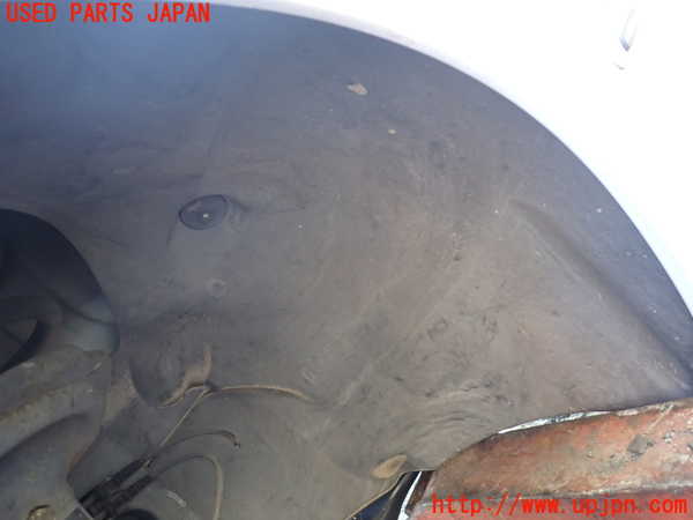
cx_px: 346
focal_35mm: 25
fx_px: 500
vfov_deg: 54.9
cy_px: 260
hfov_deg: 69.4
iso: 250
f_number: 2
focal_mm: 4.5
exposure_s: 1/30
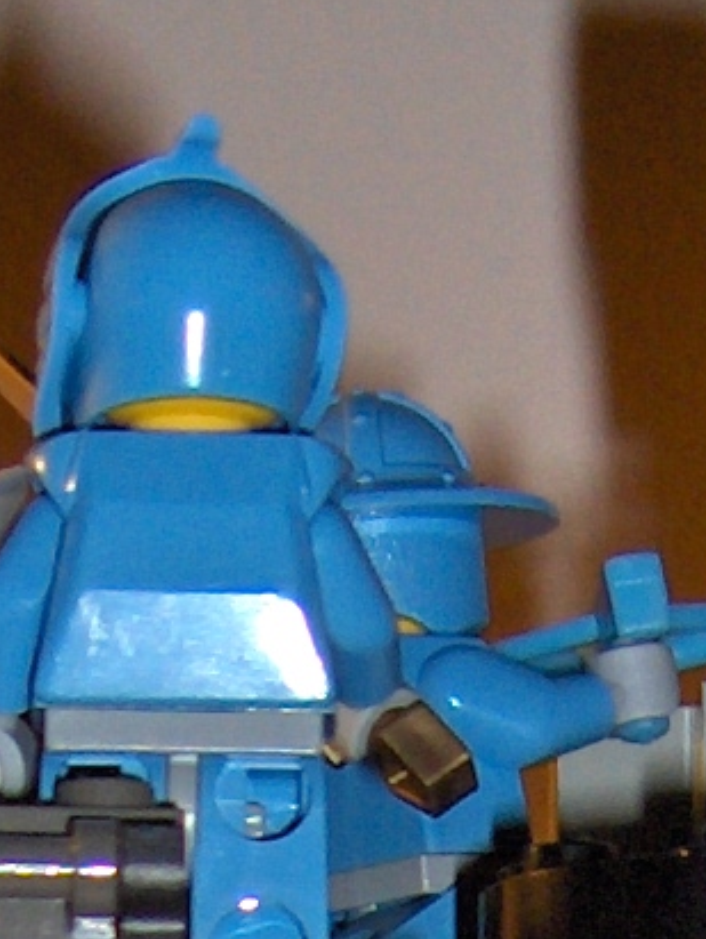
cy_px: 2422
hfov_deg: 6.0
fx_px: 6679
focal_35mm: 246
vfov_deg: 7.4
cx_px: 484
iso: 100
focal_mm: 8
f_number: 2.8
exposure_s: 1/60
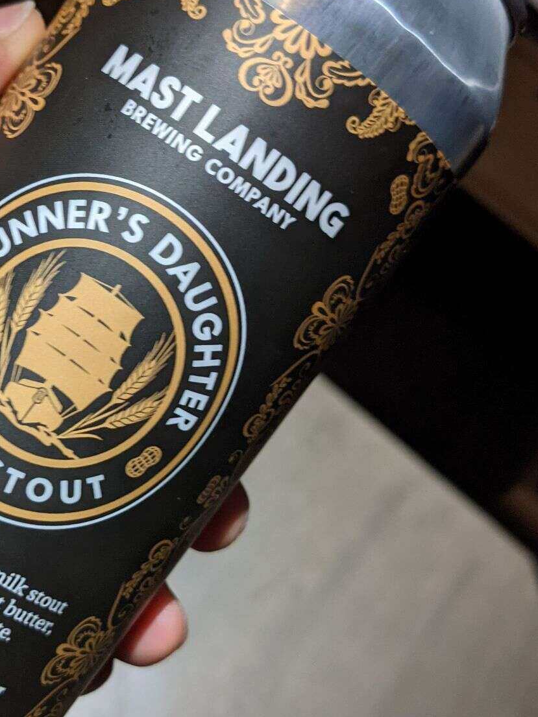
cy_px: 355
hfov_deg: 28.2
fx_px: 1037
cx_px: 73
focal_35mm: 50
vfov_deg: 38.2
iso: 155
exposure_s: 1/23.8
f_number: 1.73
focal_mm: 4.38
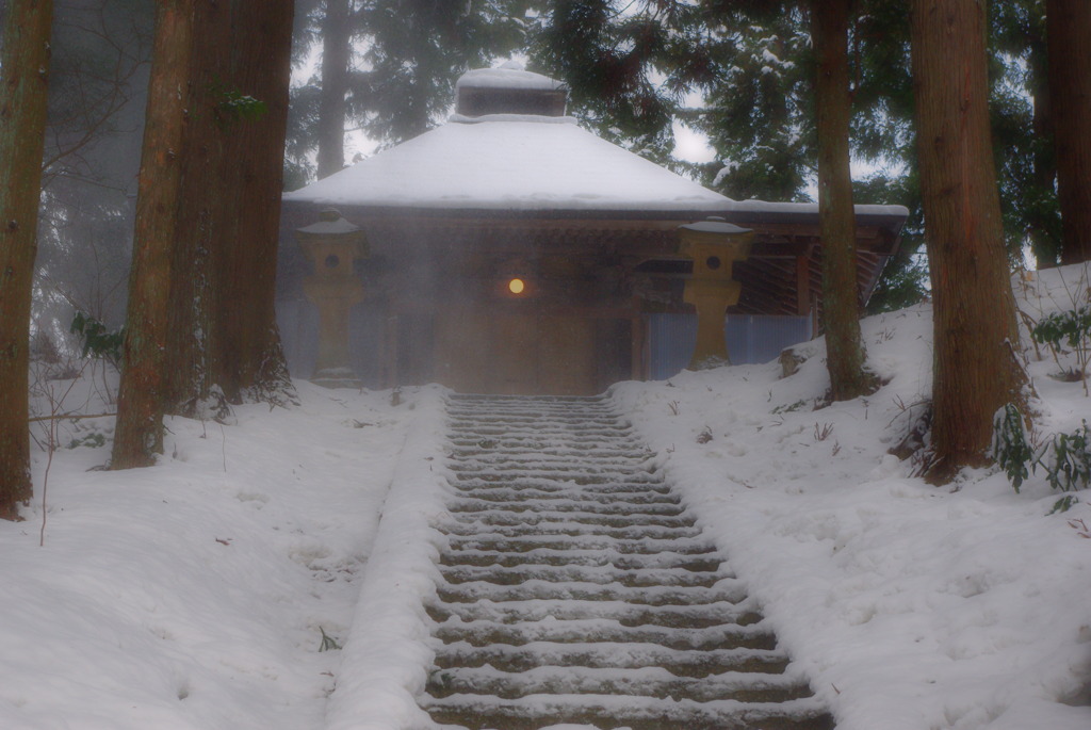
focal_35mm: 82
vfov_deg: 16.7
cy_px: 365
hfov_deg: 24.7
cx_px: 546
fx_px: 2487
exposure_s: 1/180
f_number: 9.5
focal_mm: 55
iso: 400
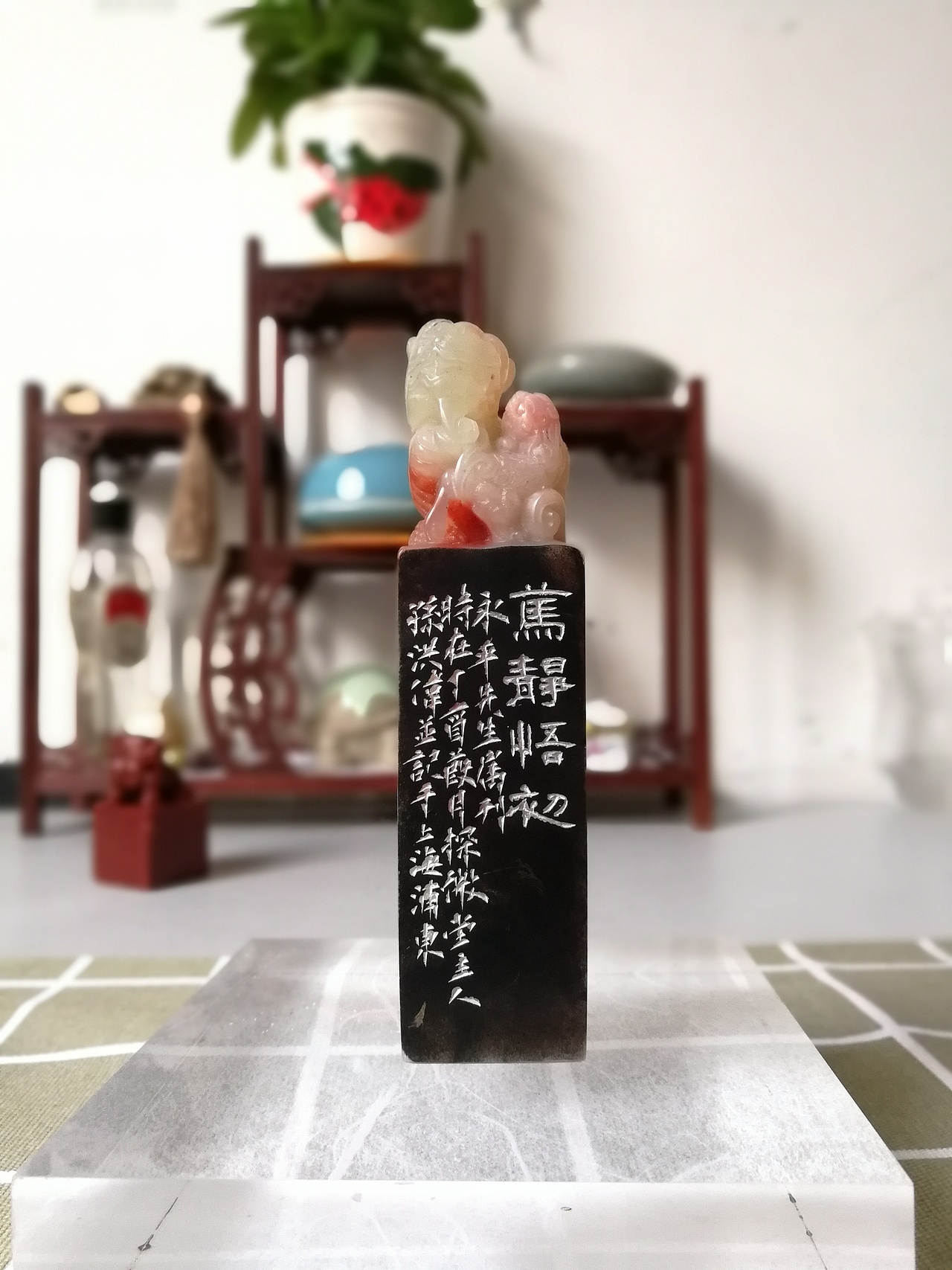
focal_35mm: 27
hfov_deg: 51.3
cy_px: 635
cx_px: 476
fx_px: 990
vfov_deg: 65.3
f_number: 4
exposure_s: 1/20
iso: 500
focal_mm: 3.84
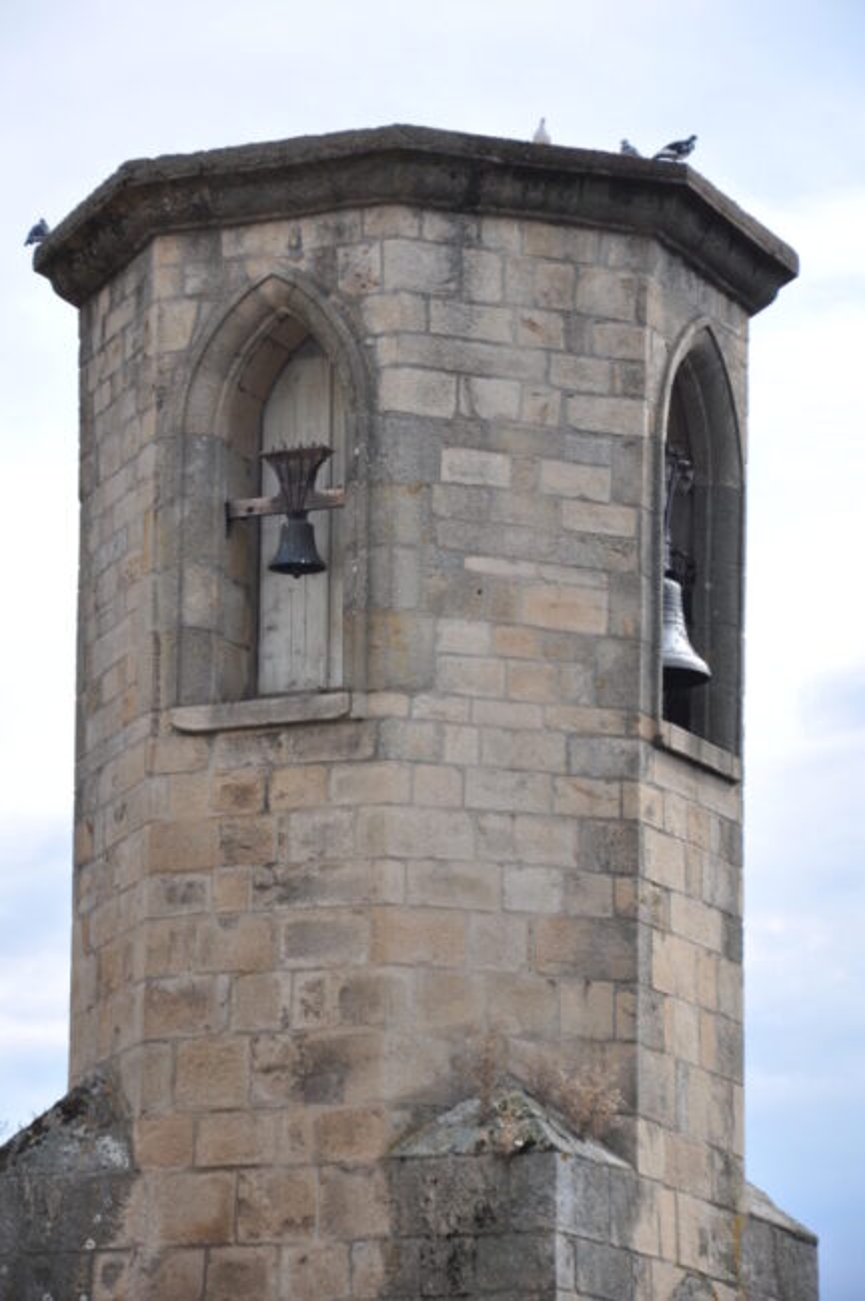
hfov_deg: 10.1
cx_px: 432
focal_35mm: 135
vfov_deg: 15.2
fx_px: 4876
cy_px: 650
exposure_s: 1/500
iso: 200
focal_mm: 90
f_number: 5.6
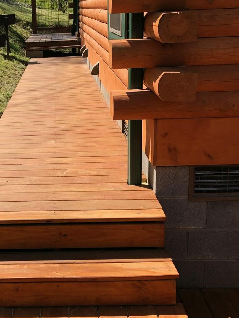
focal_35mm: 52
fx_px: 479
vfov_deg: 36.7
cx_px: 25
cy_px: 130
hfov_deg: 27.1
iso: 20
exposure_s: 1/1412
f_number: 1.8
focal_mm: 3.99
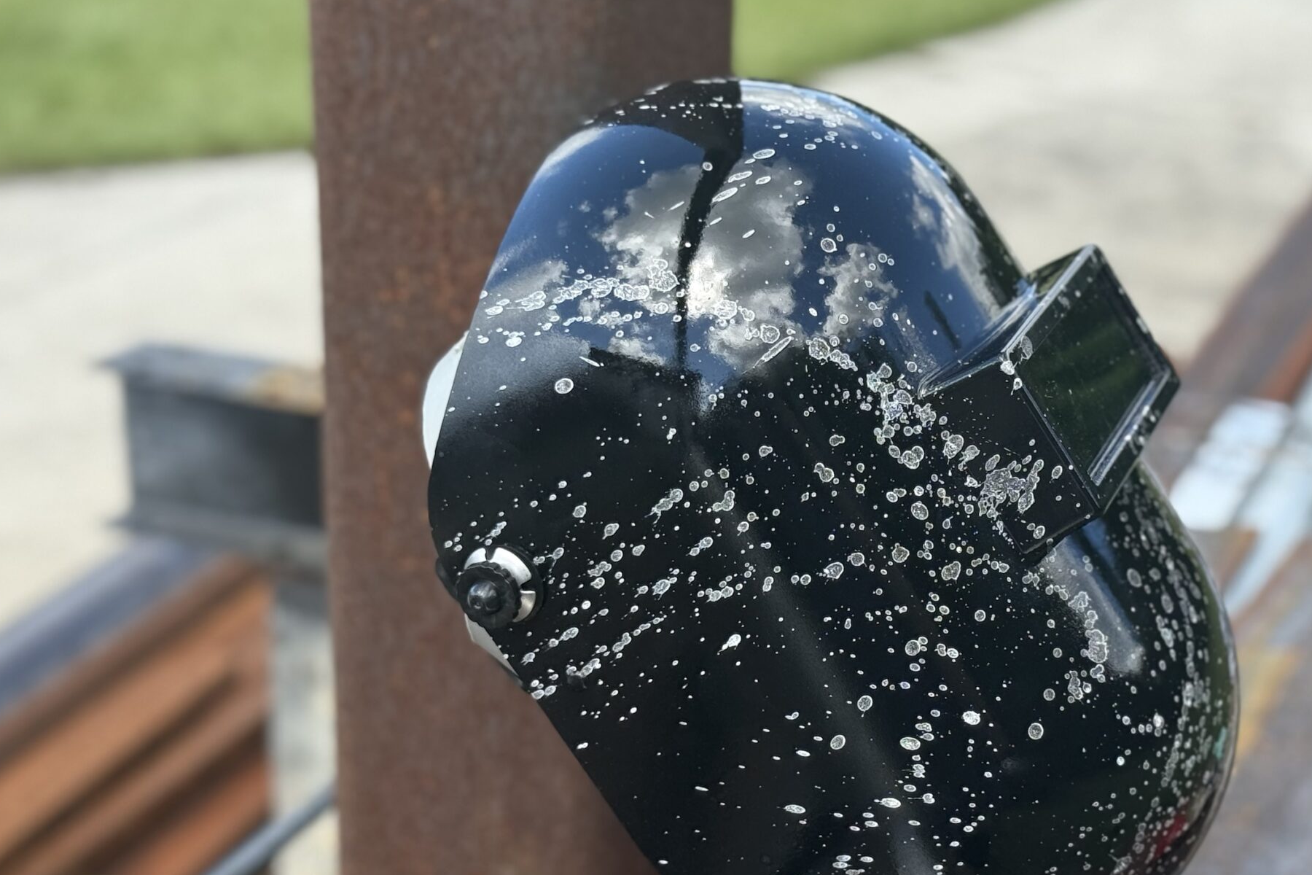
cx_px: 817
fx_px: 2587
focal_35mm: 71
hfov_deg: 28.4
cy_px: 522
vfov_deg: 19.2
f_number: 1.78
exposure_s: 1/875
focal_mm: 6.76
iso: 100
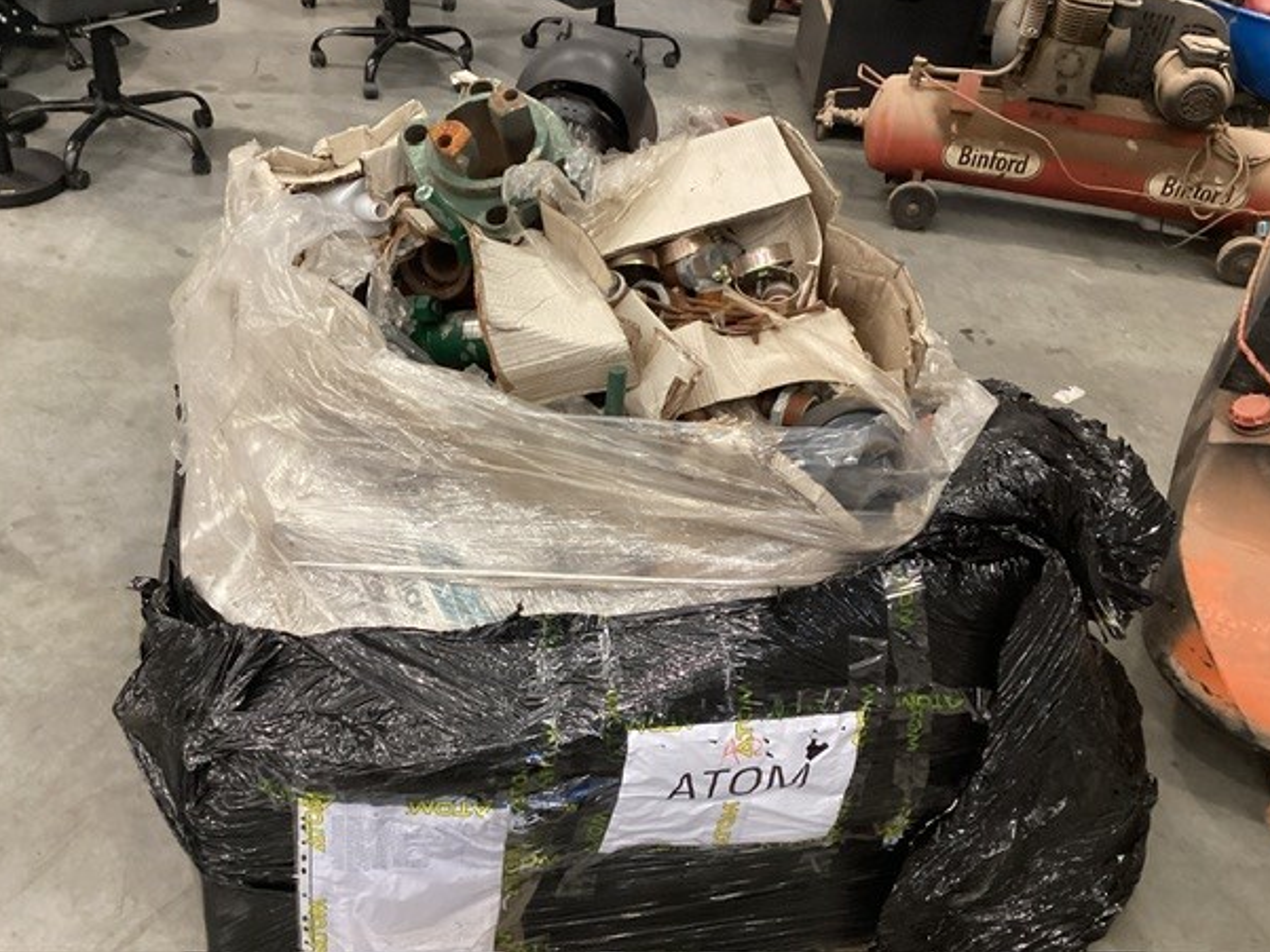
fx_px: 1211
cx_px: 621
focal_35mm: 33
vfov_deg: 42.9
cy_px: 448
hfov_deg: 55.3
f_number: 2.4
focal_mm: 3.3
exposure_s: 1/50
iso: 250
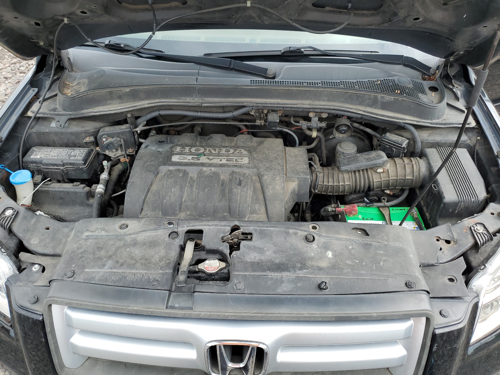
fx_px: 376
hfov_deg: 67.3
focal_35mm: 26
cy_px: 188
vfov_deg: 53.1
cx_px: 250
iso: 50
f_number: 1.5
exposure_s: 1/435
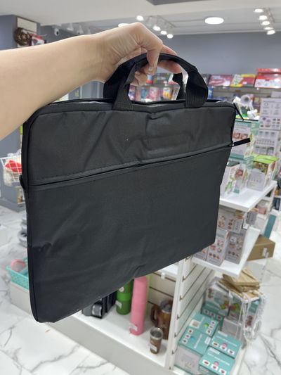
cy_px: 188
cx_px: 140
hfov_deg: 53.1
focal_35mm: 26
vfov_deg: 67.3
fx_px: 281
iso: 80
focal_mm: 5.1
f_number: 1.6
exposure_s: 1/100
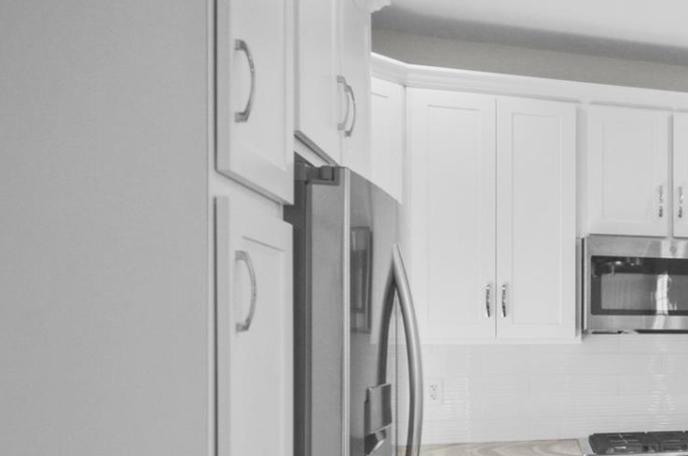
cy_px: 327
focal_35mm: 42
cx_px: 864
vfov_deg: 31.3
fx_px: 801
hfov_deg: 34.8
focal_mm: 10
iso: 200
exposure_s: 1/100
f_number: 5
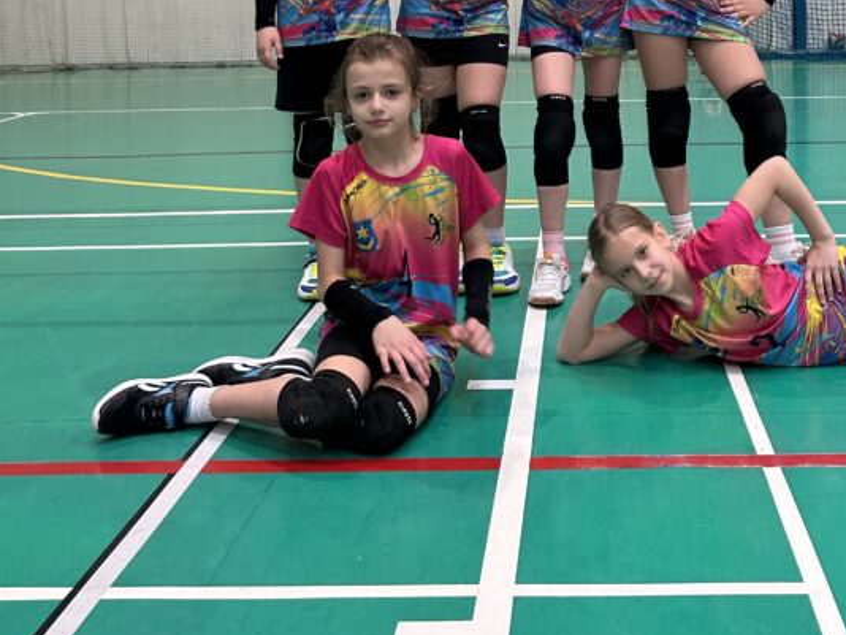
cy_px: 24
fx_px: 1125
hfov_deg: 40.8
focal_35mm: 46
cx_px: 556
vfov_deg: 29.7
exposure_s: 1/100
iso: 200
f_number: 1.78
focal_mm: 6.86
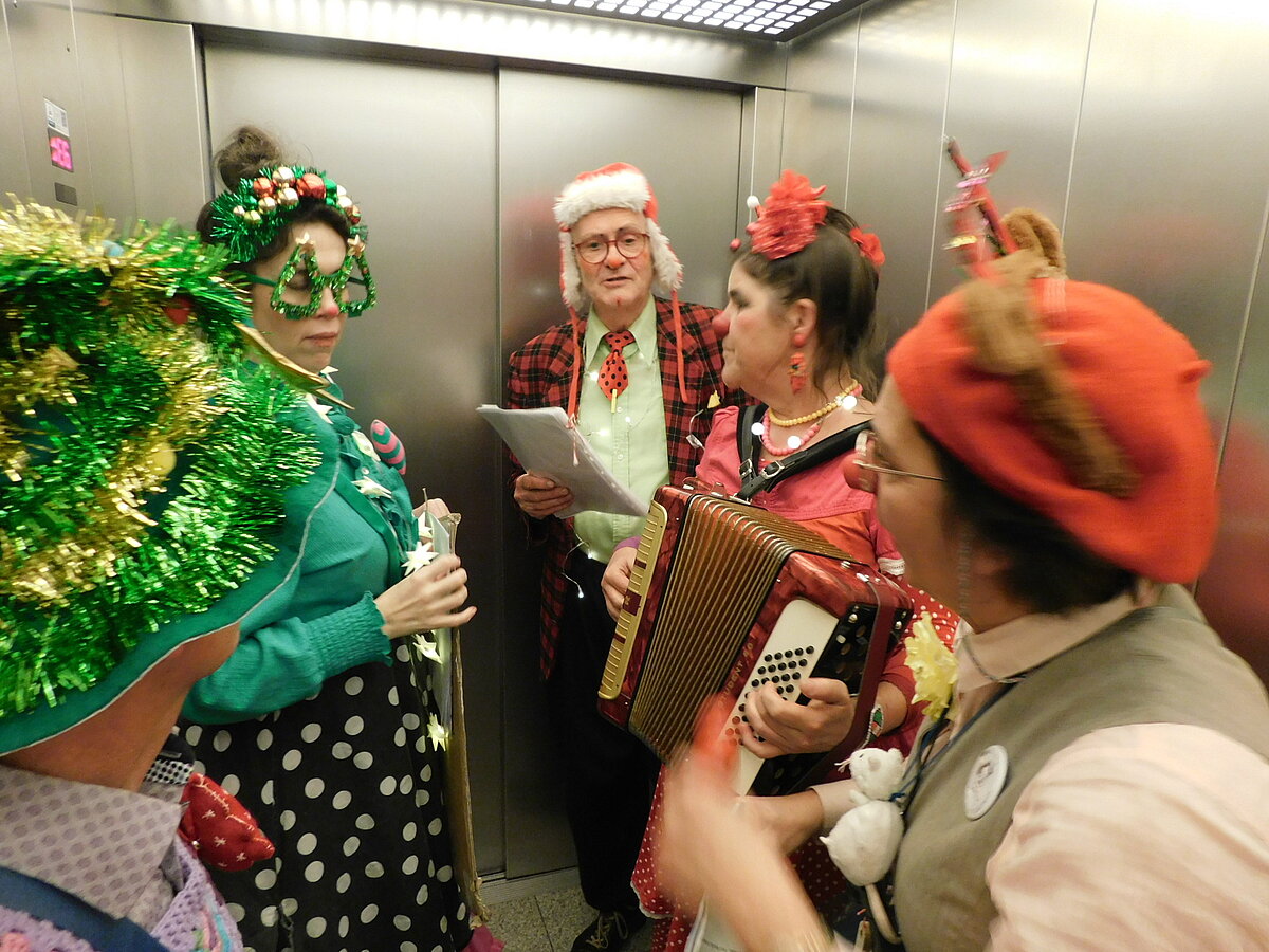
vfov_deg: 58.9
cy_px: 476
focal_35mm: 23
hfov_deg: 73.9
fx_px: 843
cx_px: 634
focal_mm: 4
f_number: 3
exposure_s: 1/25
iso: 400
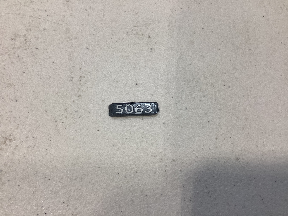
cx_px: 144
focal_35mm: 31
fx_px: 258
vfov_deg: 45.4
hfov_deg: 58.4
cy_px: 108
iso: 80
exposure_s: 1/120
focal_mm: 3.3
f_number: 2.4
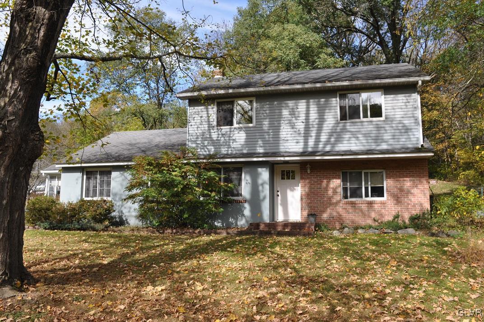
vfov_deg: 43.5
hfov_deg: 62.0
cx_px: 242
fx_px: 403
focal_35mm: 30
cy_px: 161
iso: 400
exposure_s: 1/400
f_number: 10
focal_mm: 20
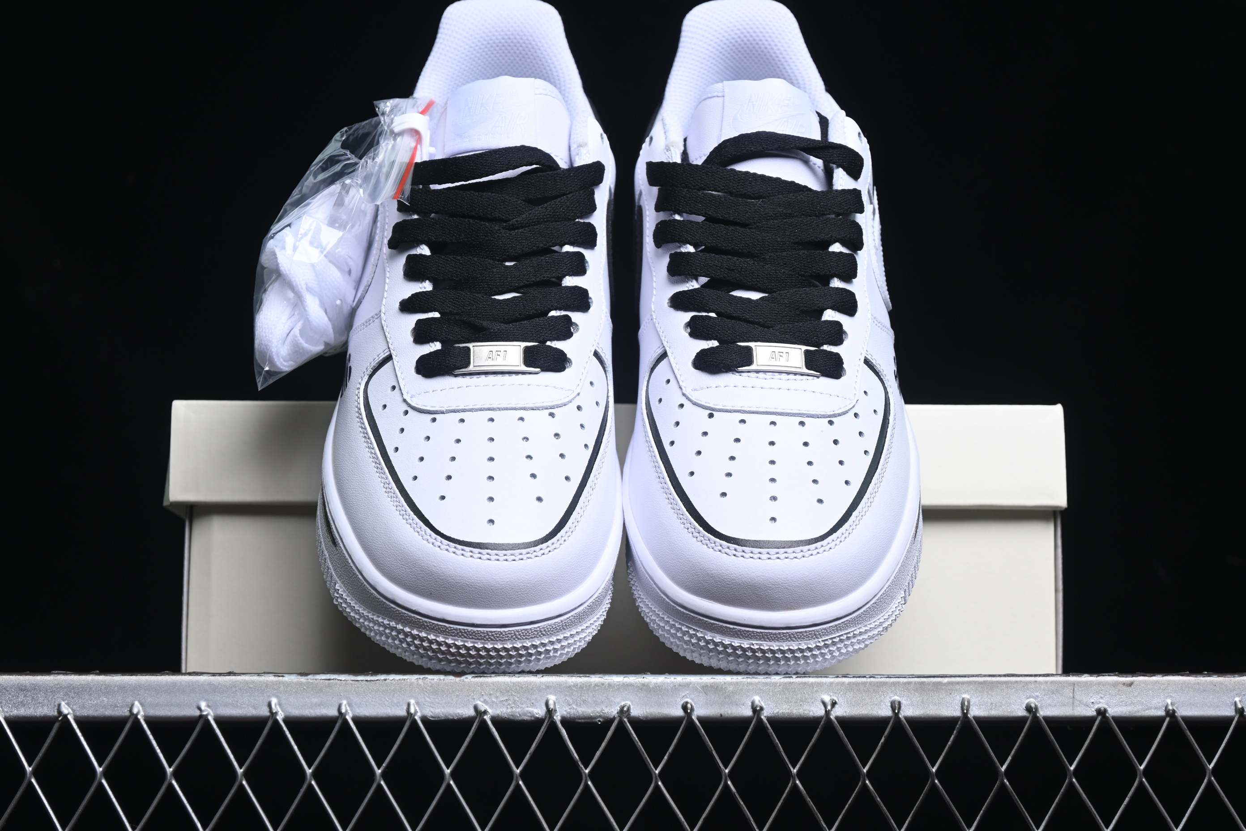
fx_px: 2596
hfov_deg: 27.0
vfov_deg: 18.2
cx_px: 623
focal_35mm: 75
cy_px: 416
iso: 160
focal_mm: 50
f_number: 6.3
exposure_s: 1/60
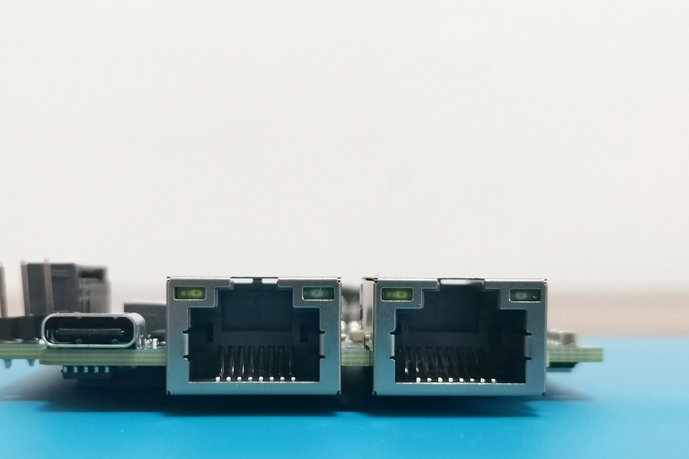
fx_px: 937
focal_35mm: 49
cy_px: 302
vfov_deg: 27.4
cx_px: 297
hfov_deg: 40.3
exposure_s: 1/100
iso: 250
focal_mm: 4.75
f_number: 1.8
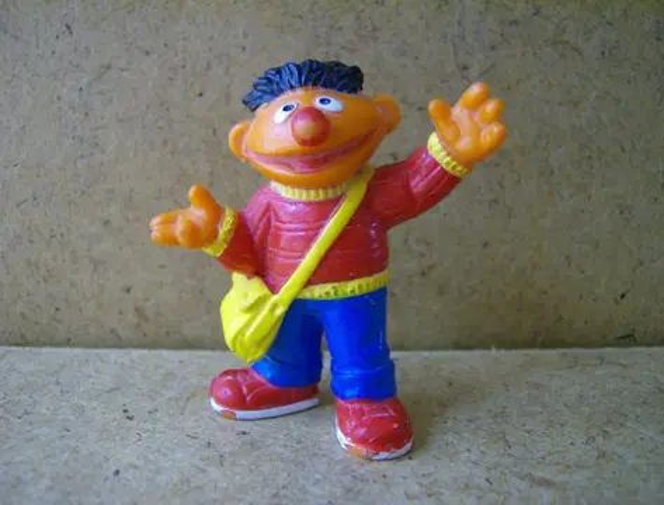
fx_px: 694
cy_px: 252
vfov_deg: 40.0
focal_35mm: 36
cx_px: 332
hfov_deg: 51.1
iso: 121
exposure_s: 1/64
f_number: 2.8
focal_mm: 6
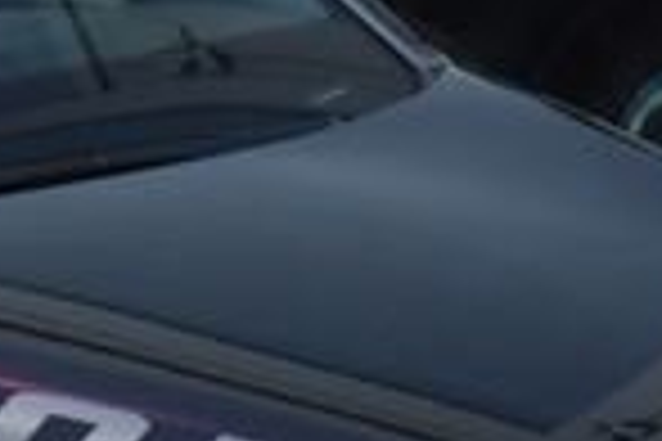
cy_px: 585
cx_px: -793
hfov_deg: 3.9
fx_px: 9598
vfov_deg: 2.6
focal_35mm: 522
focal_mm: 75
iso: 500
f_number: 5.6
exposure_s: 1/125
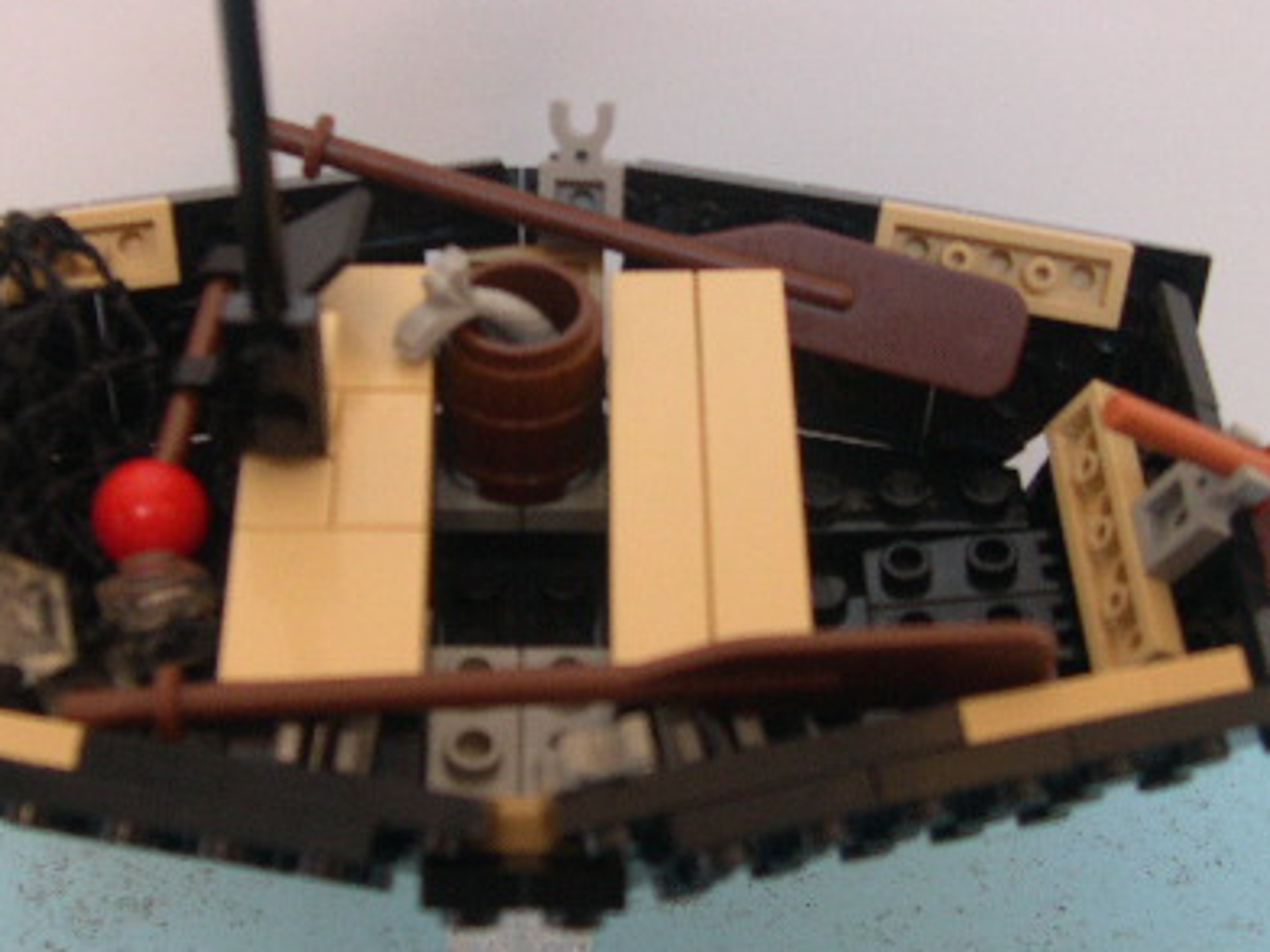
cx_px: 512
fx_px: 2275
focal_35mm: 62
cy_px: 418
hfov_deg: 31.1
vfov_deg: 23.6
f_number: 2.8
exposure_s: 1/4.7
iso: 180
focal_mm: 8
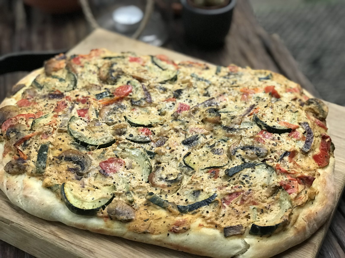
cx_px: 172
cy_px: 129
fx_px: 568
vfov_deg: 25.7
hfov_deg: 33.8
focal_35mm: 57
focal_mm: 6.6
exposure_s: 1/50
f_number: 2.8
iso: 400
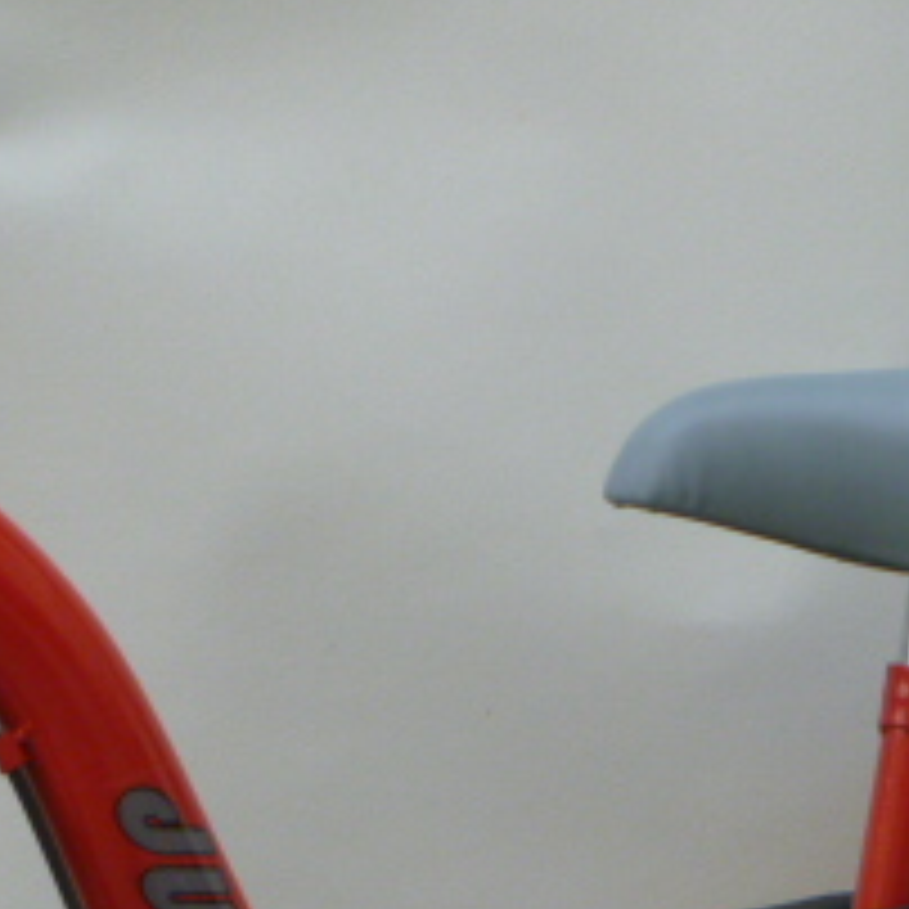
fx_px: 9091
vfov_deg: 5.7
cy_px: 684
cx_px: 495
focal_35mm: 306
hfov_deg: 5.7
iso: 200
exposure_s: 1/100
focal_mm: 19.5
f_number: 4.8
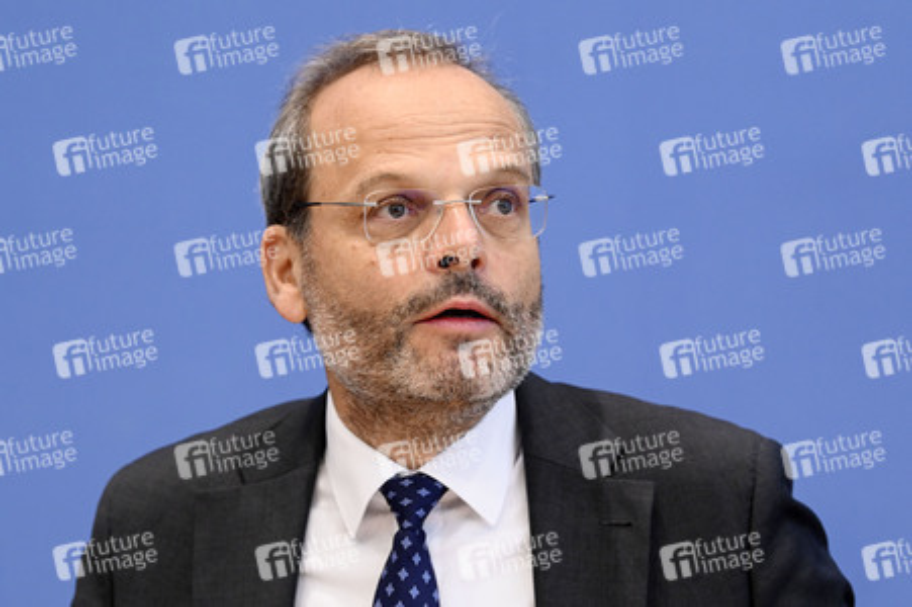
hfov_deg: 14.2
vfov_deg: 9.4
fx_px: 3671
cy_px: 304
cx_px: 456
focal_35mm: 145
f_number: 5.6
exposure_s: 1/500
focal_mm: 145
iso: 4000
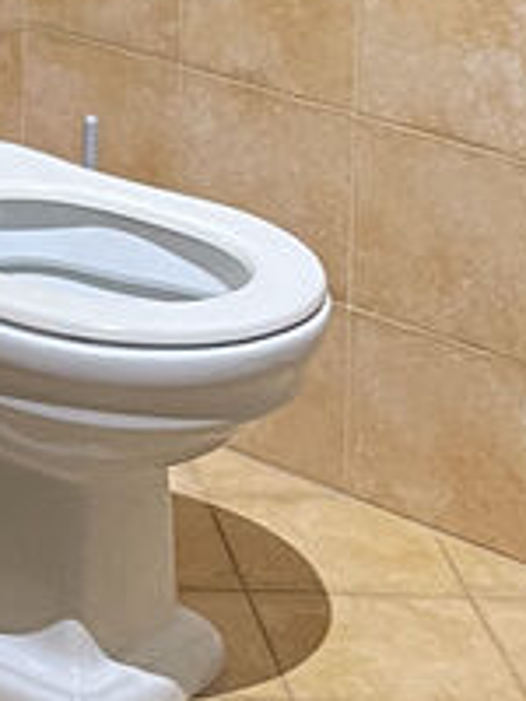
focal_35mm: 150
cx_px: -771
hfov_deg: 8.9
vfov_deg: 12.5
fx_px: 3039
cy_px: -333
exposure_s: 1/50
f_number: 1.6
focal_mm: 4.2
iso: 160
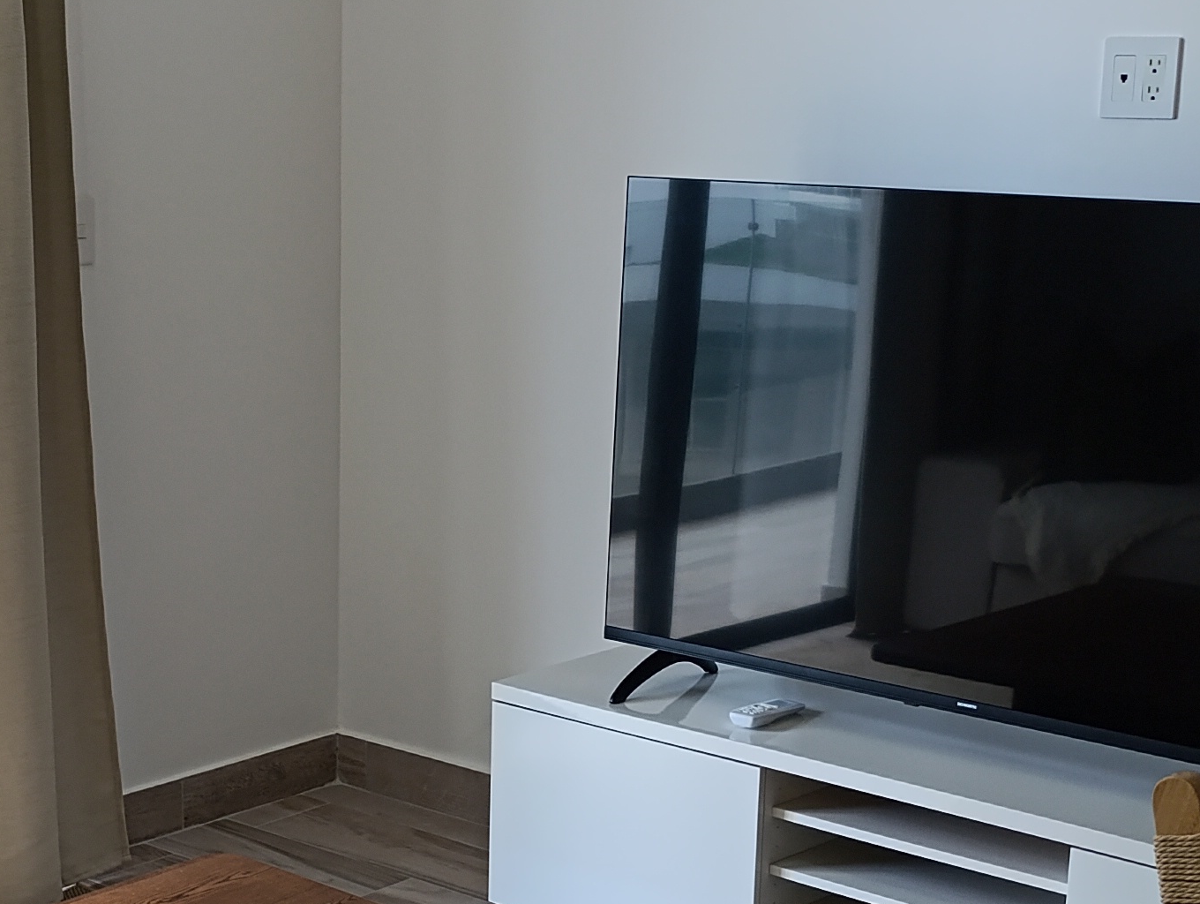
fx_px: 2395
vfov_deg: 21.2
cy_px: 642
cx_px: 124
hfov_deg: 27.2
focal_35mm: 69
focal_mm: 6.14
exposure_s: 1/100
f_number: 1.6
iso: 160
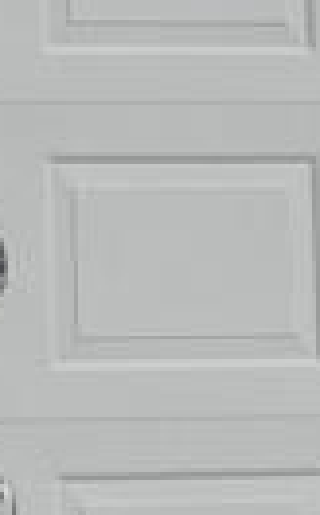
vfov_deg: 6.3
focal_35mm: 330
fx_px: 4625
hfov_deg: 3.9
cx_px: -620
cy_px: -363
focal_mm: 7.1
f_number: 7.2
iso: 125
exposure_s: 1/1250
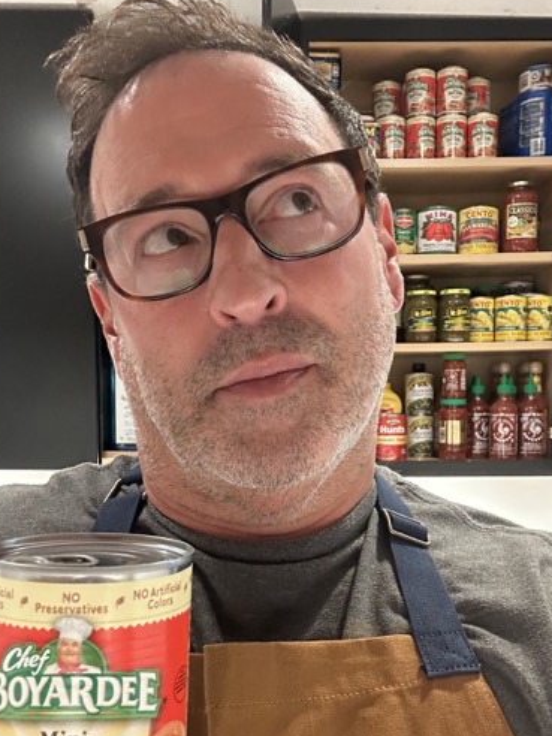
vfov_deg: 47.5
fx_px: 829
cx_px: 289
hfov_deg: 36.8
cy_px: 456
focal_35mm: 39
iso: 320
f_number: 1.9
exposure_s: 1/40
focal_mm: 2.69
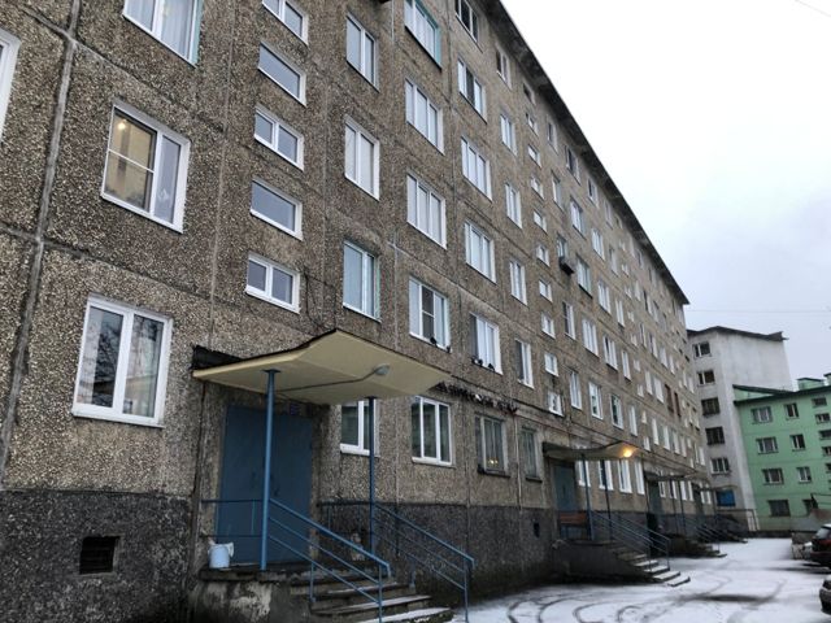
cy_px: 312
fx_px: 672
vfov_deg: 49.7
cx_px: 416
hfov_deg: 63.4
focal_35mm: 28
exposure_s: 1/24
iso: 40
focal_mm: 3.99
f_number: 1.8
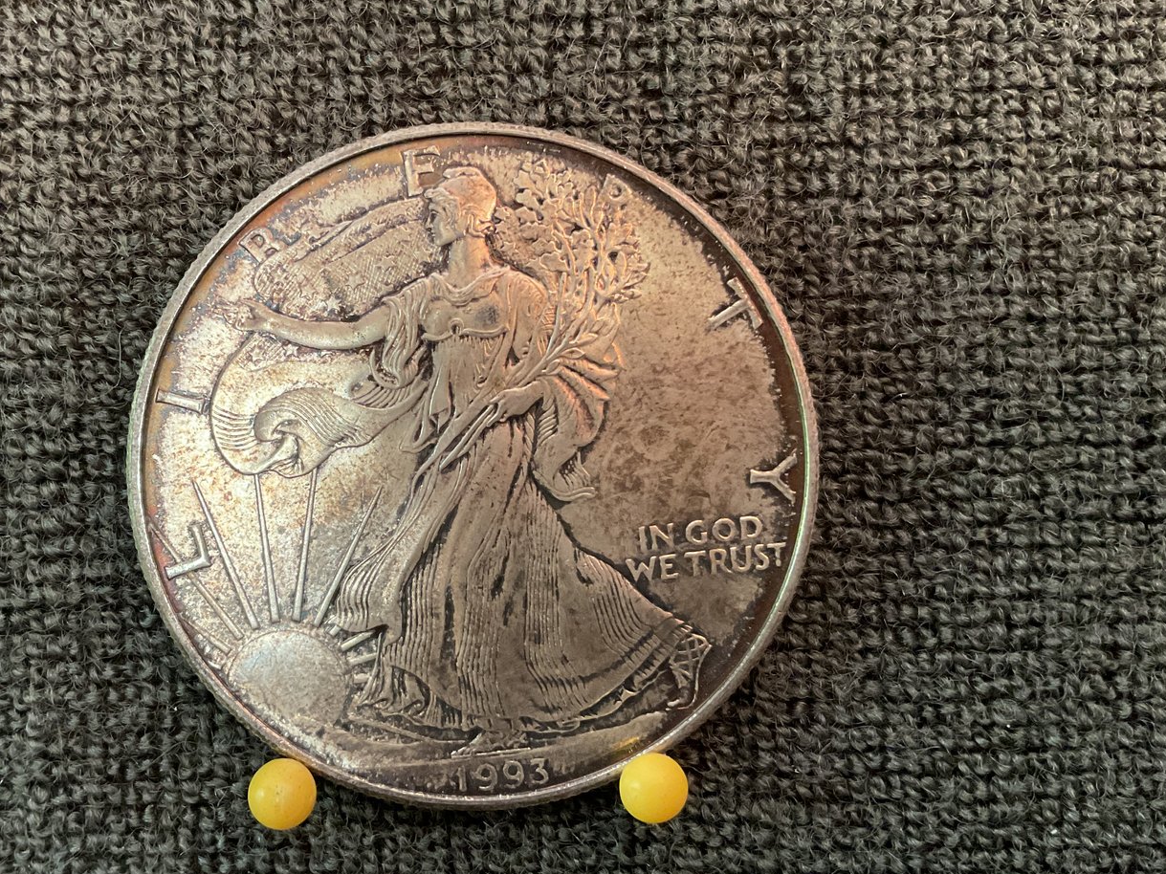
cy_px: 466
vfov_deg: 39.6
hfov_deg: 50.9
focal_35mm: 36
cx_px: 447
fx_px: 1212
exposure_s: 1/30
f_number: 1.8
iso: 320
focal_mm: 3
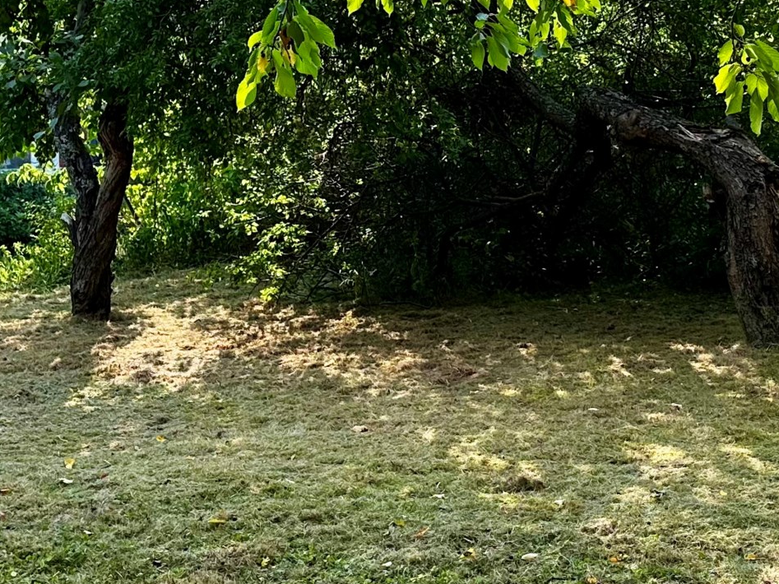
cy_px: 186
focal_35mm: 73
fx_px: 1643
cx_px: 472
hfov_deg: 26.6
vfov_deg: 20.1
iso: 80
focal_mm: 6.86
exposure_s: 1/879
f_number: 1.78
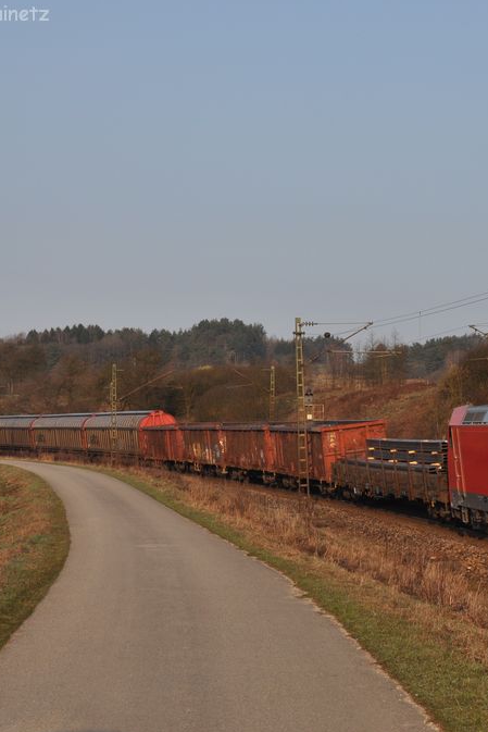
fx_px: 1621
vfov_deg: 25.4
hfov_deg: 17.0
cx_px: 400
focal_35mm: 80
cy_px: 365
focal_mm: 35
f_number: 9
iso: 320
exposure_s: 1/500
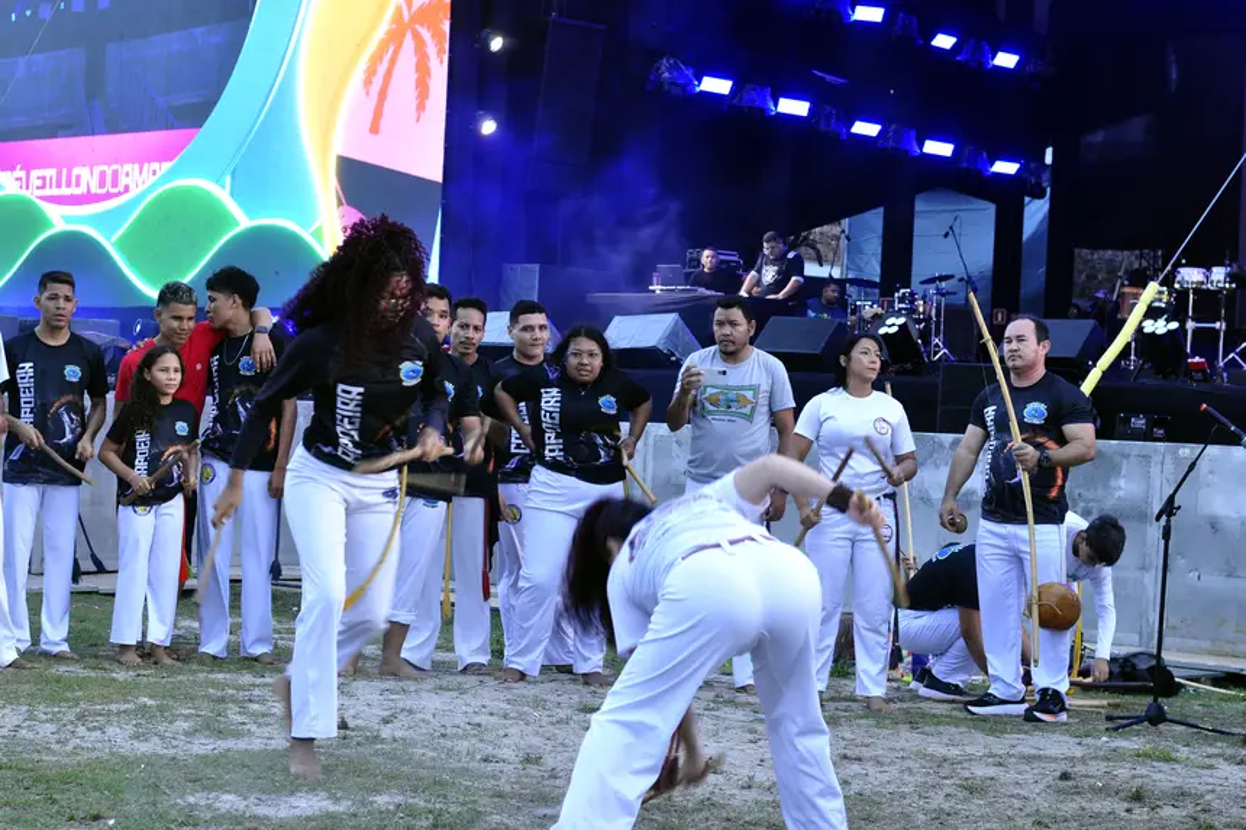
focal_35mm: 75
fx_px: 2595
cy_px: 415
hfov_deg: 27.0
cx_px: 623
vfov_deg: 18.2
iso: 400
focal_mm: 50
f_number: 4.5
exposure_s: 1/80
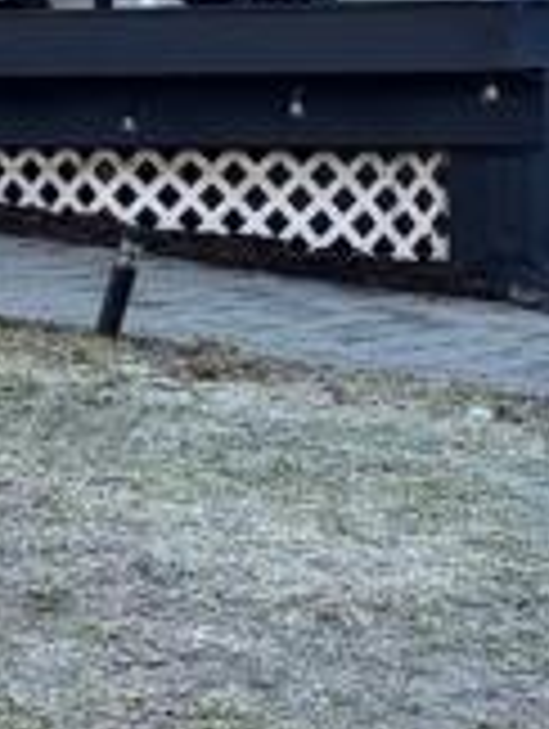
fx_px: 3248
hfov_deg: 9.6
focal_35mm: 154
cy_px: 405
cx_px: -54
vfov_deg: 12.8
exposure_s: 1/393
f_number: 1.6
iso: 50
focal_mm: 5.96
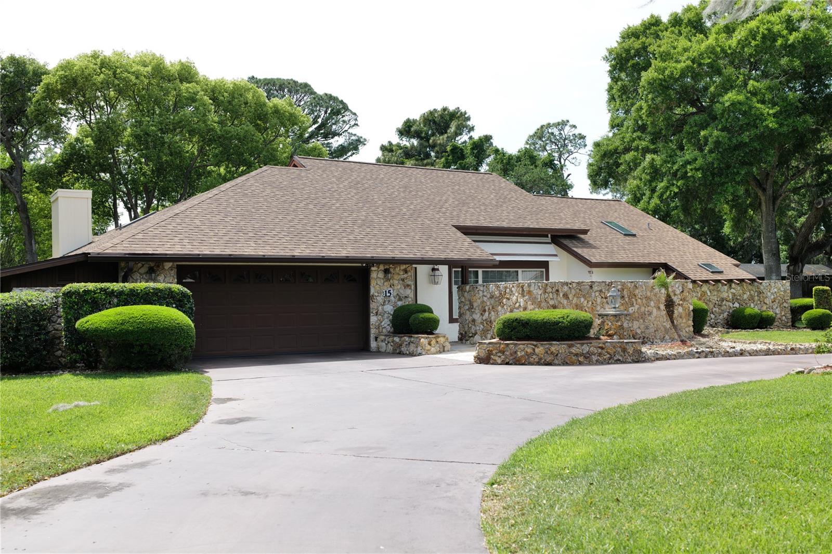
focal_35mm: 35
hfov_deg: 54.4
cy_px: 277
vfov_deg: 37.8
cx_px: 416
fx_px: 809
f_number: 4
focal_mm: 35
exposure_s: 1/500
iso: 100
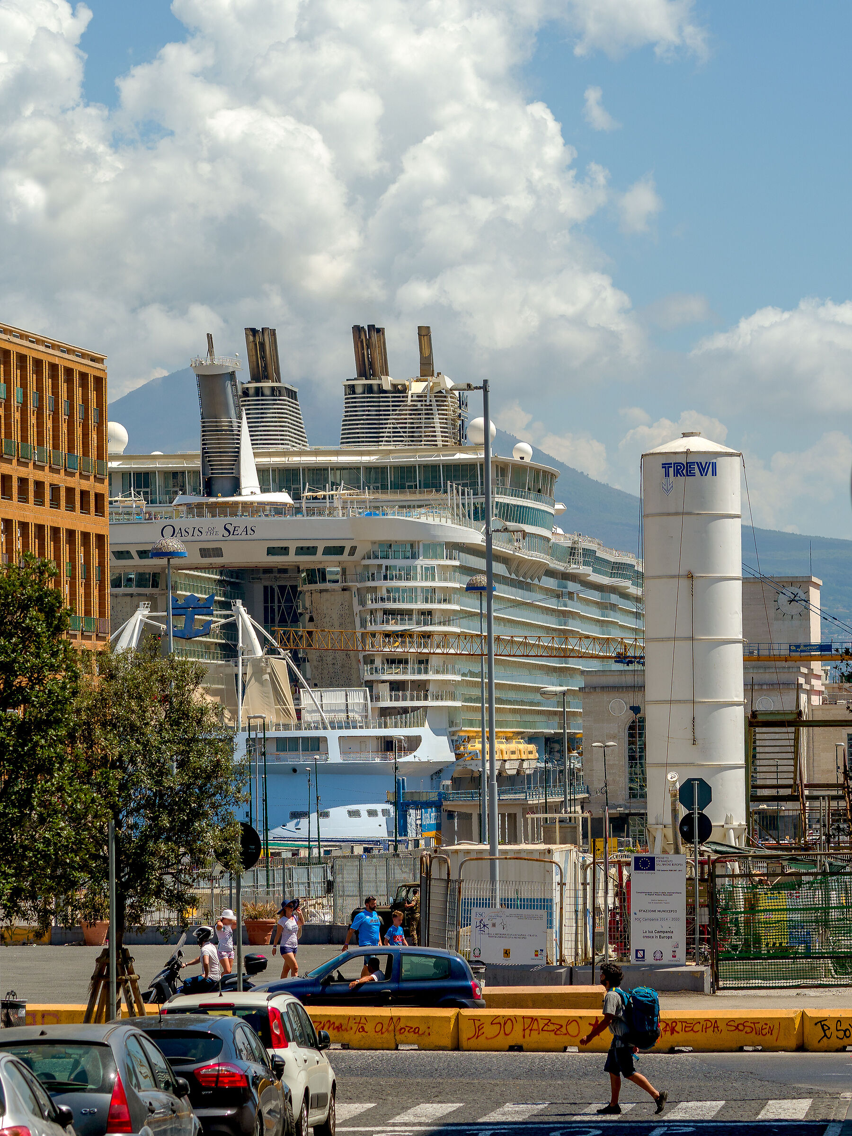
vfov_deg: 13.2
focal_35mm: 150
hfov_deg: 9.9
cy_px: 568
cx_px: 426
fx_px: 4923
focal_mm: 75
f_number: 5.6
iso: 200
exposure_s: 1/800
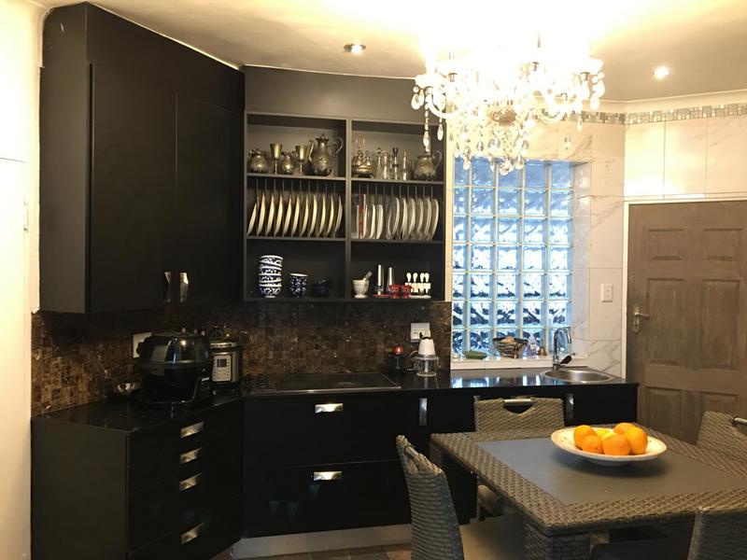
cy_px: 280
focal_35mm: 29
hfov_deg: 61.7
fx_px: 626
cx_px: 374
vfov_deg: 48.2
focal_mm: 4.15
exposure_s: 1/8
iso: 100
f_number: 2.2
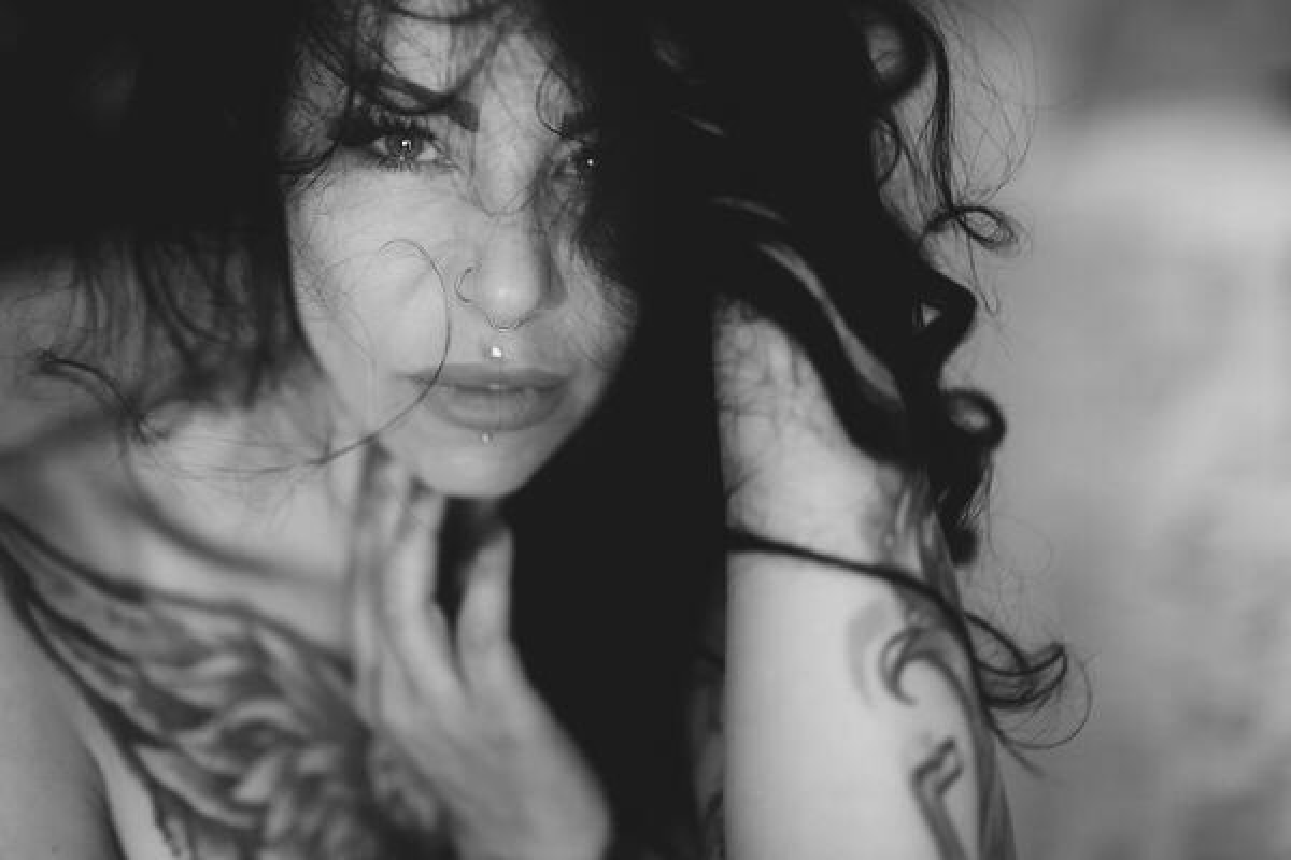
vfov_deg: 27.0
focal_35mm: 50
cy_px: 430
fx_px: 1793
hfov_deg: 39.6
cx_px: 646
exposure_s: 1/160
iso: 900
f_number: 1.2
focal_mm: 50
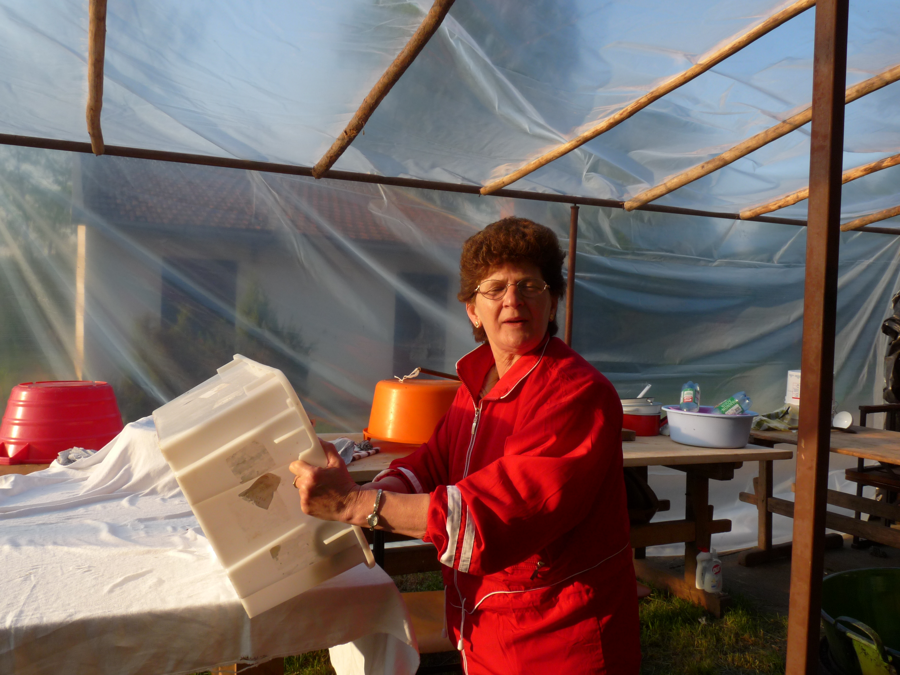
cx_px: 450
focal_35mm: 27
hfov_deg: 65.3
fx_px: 702
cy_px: 338
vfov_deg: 51.4
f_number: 5
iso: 100
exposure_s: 1/200
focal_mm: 4.8
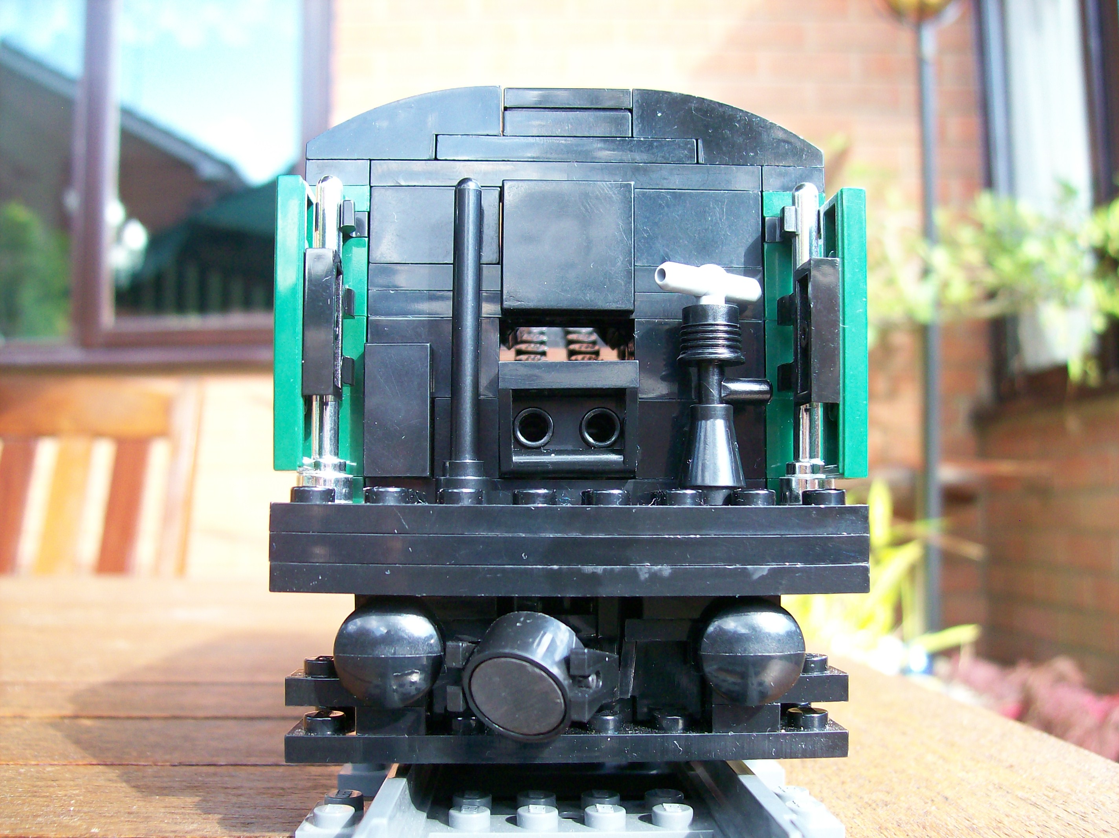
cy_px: 419
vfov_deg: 39.6
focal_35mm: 36
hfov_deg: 51.4
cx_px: 560
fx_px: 1163
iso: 80
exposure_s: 1/74.8
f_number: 2.7
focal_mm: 6
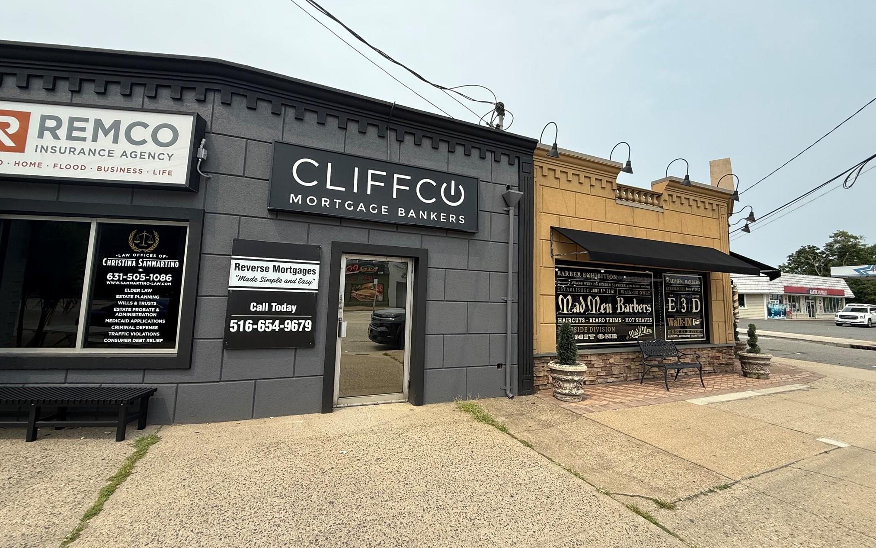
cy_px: 261
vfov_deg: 74.7
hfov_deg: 101.5
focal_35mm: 15
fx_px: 358
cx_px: 439
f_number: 2.2
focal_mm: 2.22
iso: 64
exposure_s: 1/1211
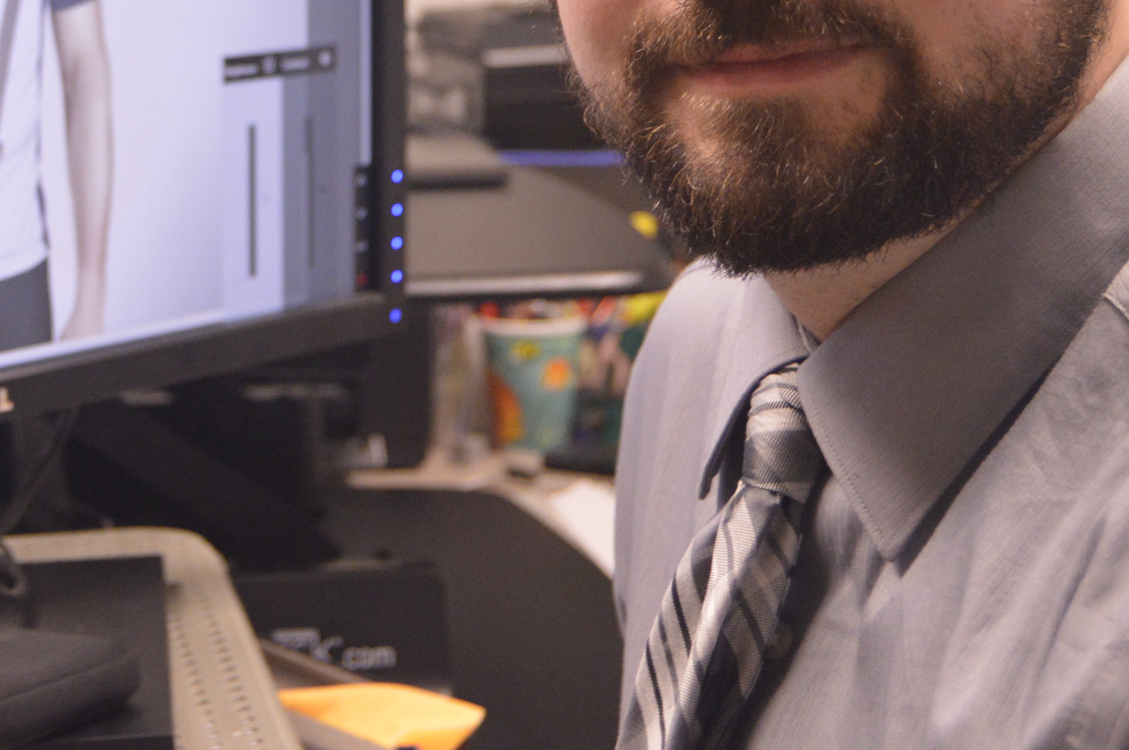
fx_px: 2914
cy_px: -1
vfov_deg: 14.4
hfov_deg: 21.5
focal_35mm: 93
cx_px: 139
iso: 1600
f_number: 4
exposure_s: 1/50
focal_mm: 28
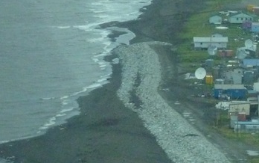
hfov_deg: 5.6
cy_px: 43
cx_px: 369
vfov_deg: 3.5
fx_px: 2620
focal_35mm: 371
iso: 500
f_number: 4.4
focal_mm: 19.5
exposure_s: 1/400
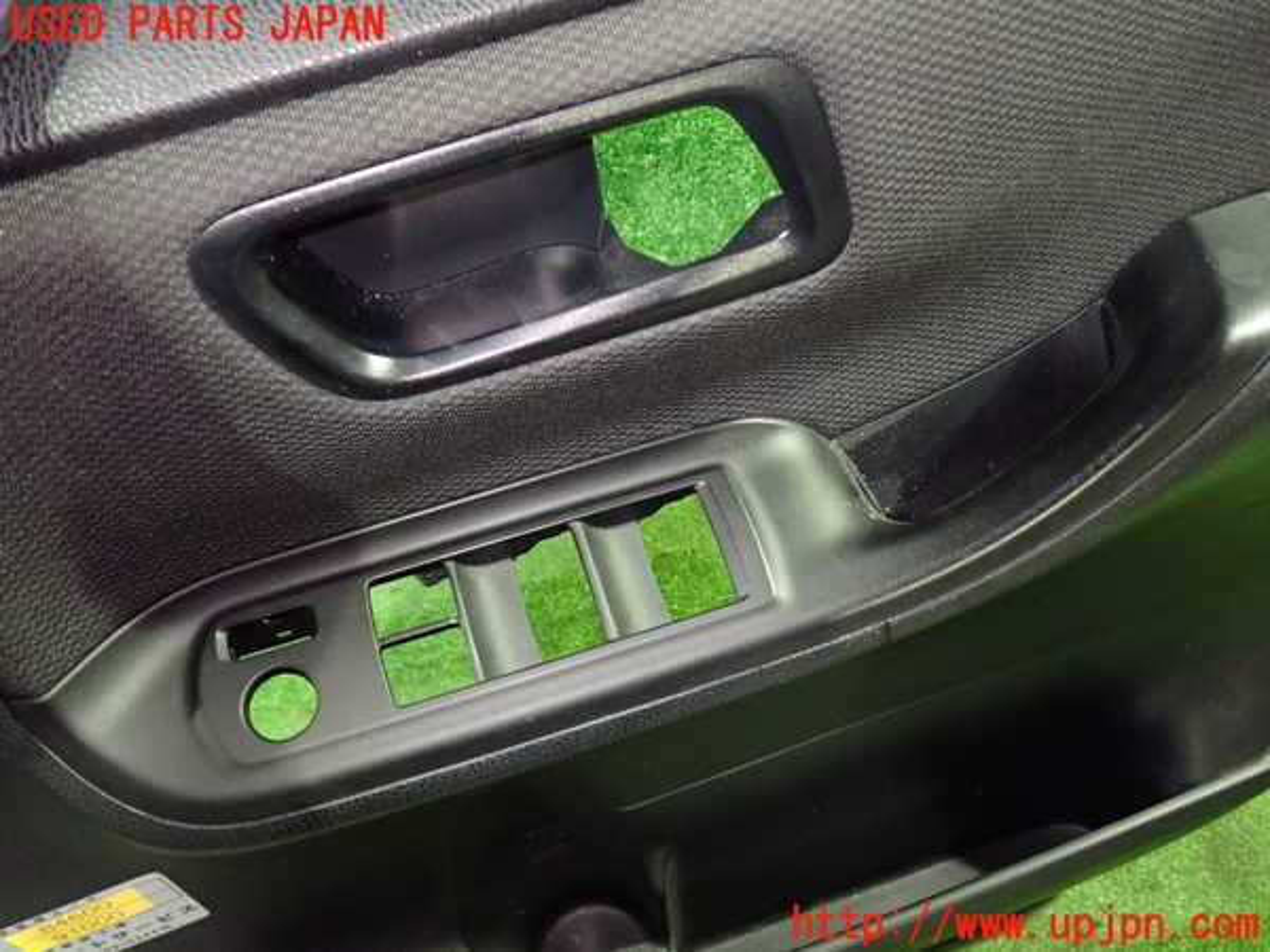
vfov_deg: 46.8
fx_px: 1101
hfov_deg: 60.0
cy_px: 476
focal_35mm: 30
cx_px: 635
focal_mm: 5.4
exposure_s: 1/15
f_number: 2.3
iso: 800
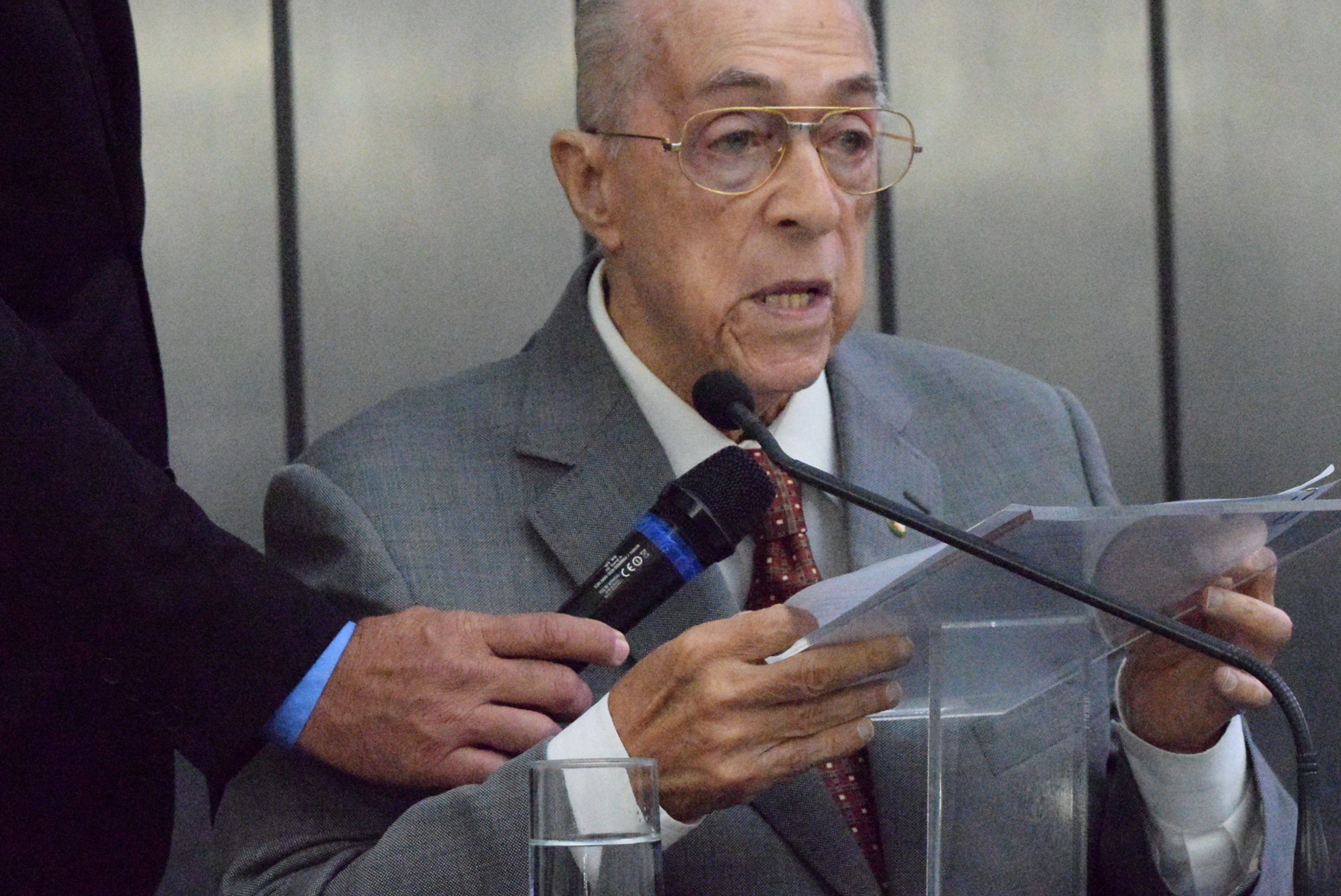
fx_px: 5666
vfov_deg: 9.0
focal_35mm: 152
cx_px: 762
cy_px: 462
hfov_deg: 13.5
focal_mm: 80
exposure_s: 1/400
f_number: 8
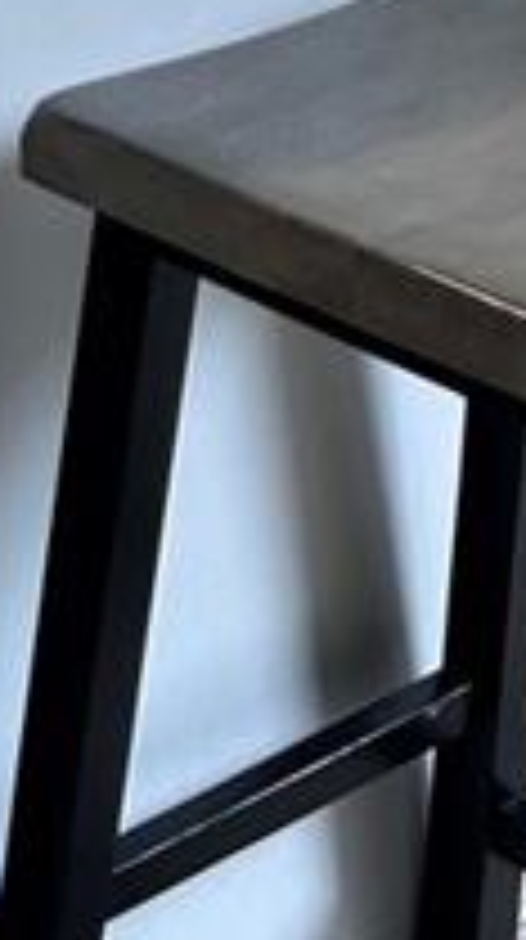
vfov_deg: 11.7
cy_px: -1030
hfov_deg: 7.2
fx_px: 4056
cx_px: -490
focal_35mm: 163
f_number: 1.5
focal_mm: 5.7
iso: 50
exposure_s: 1/120
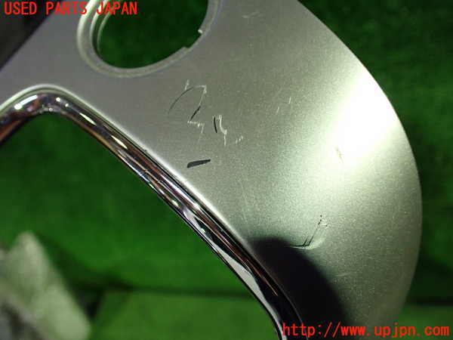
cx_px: 226
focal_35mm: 30
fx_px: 393
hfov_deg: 60.0
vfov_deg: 46.8
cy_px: 170
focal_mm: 5.4
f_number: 2.3
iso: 800
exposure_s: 1/80
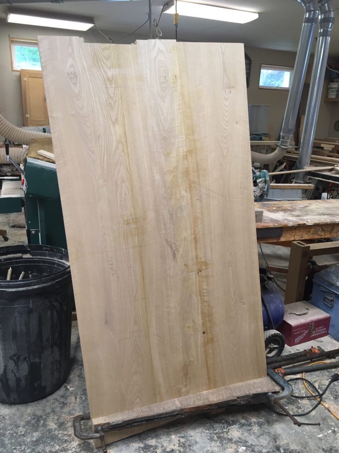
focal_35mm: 29
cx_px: 170
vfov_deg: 61.7
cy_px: 226
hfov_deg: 48.2
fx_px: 379
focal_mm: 4.15
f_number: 2.2
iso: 40
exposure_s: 1/30
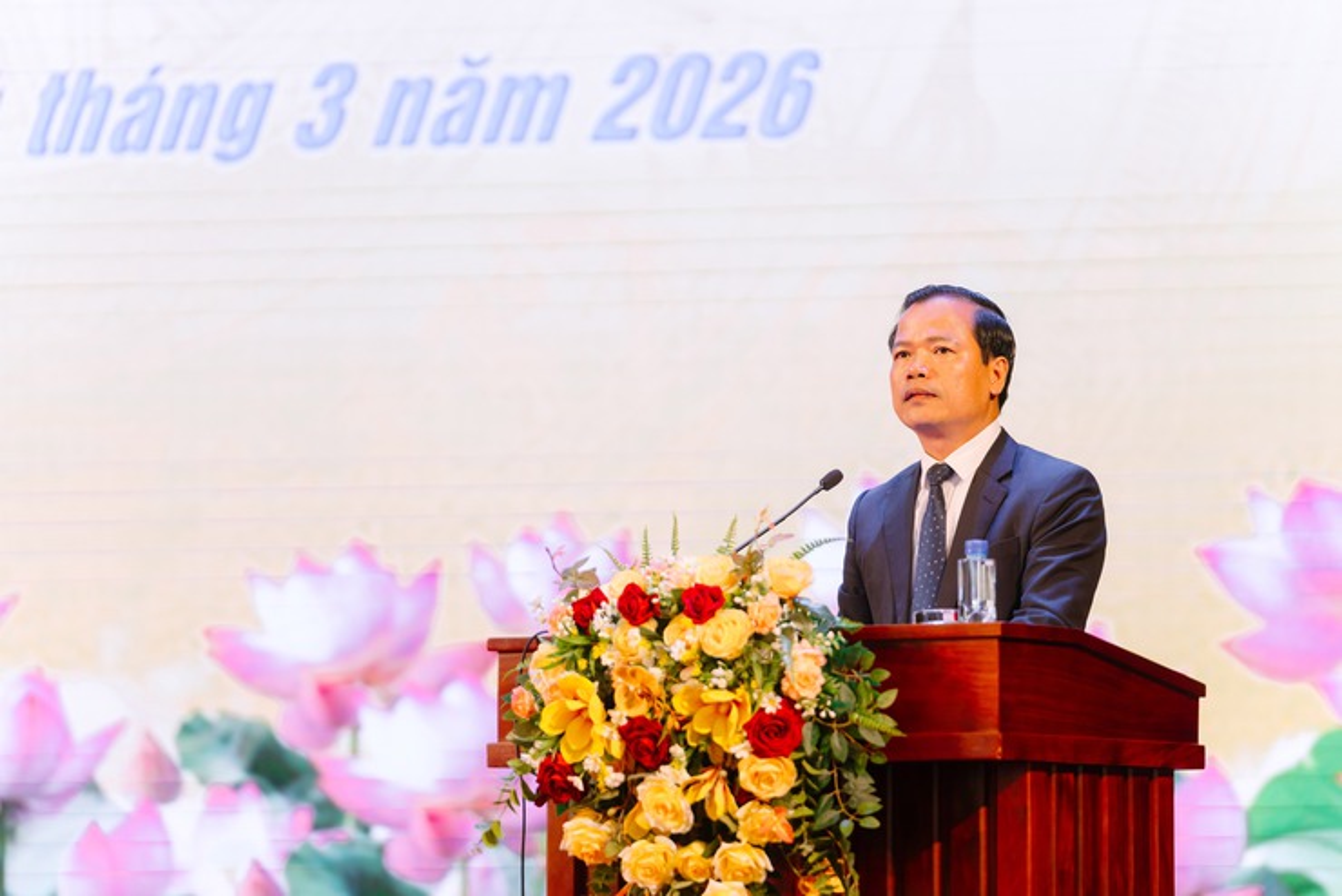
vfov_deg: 7.6
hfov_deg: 11.4
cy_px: 448
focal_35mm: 180
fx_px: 6712
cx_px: 671
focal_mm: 180
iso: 640
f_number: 3.5
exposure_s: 1/160
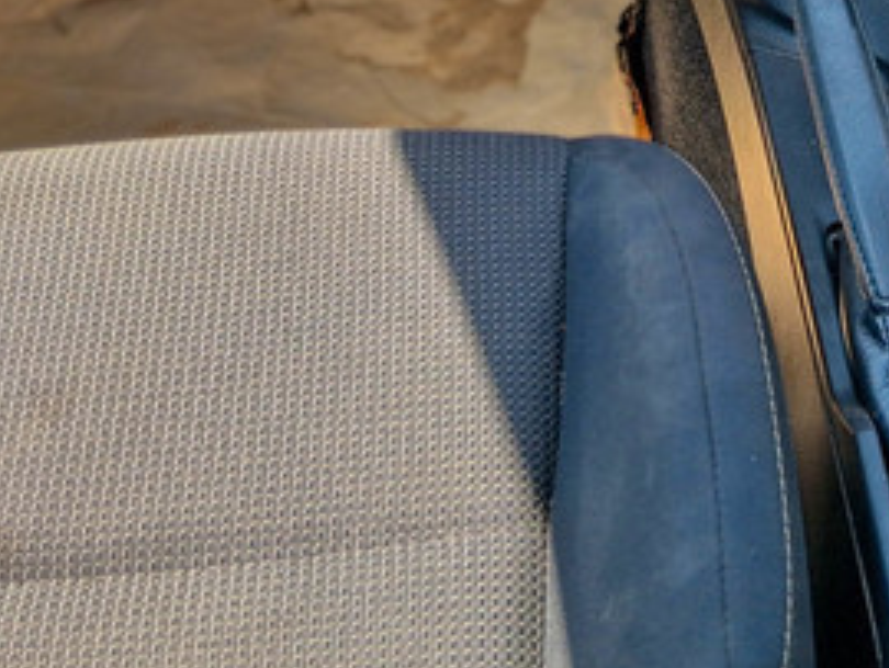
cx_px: 777
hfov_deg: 24.7
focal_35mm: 77
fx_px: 1979
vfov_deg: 17.5
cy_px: -286
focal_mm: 3.98
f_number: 1.8
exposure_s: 1/100
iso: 32
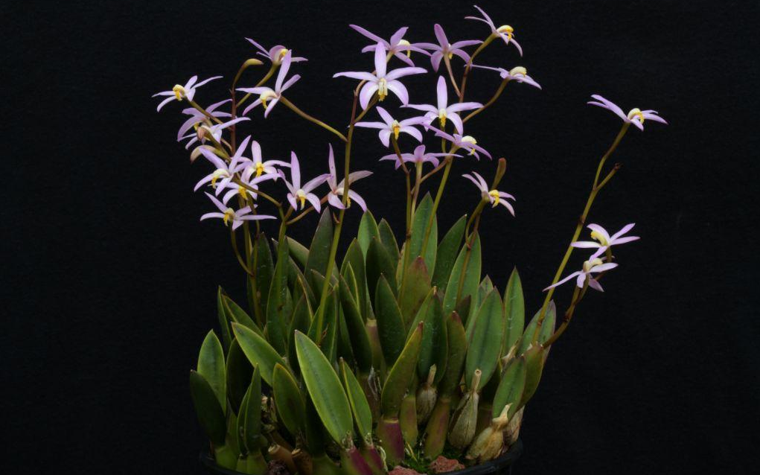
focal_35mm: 92
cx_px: 380
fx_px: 1905
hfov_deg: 22.6
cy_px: 231
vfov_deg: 14.2
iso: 250
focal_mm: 90
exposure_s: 1/3
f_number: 32
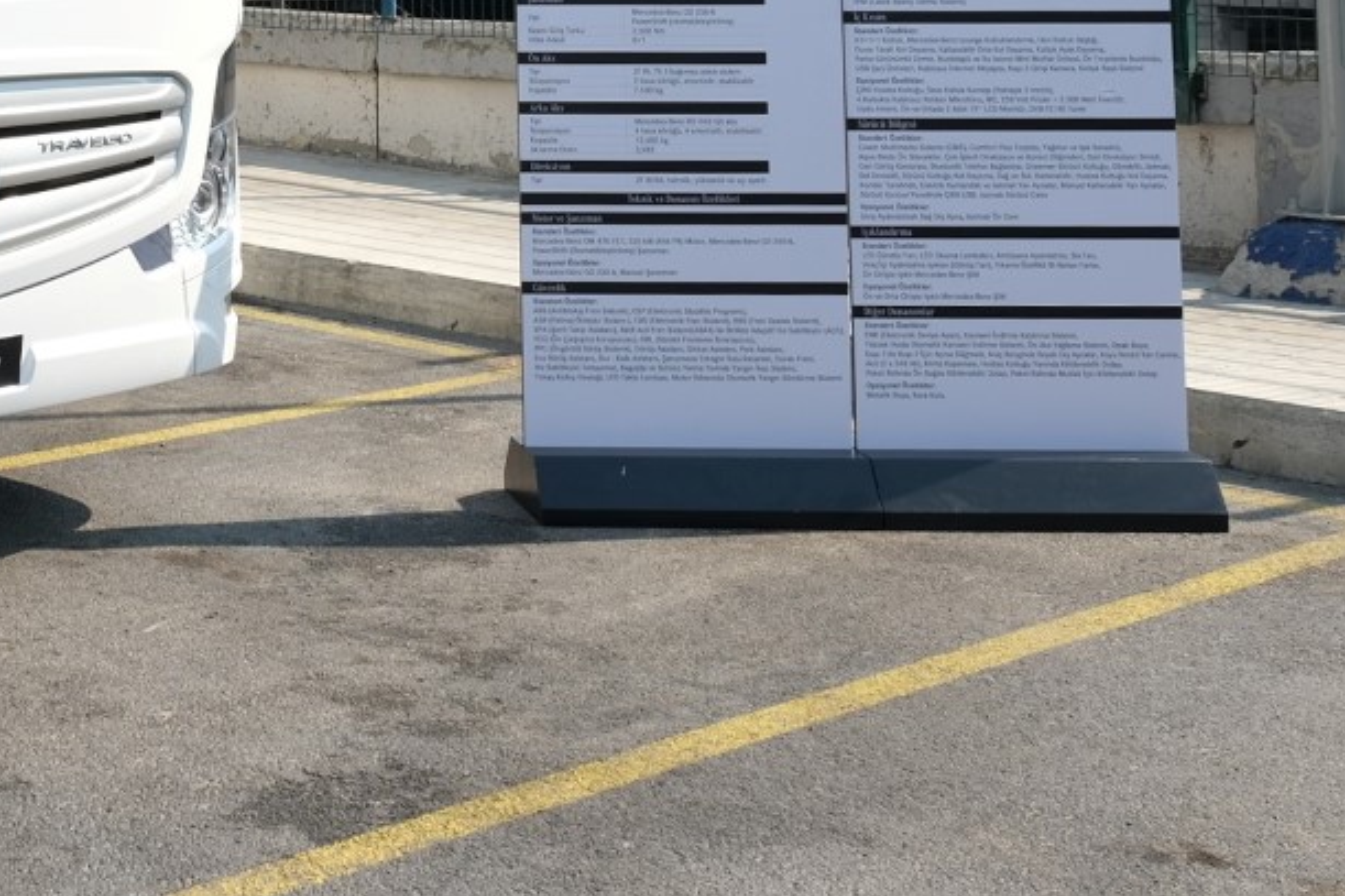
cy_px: -260
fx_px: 2577
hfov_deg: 26.5
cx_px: -208
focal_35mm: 69
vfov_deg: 18.4
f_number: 6.4
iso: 200
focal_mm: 17.6
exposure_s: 1/340
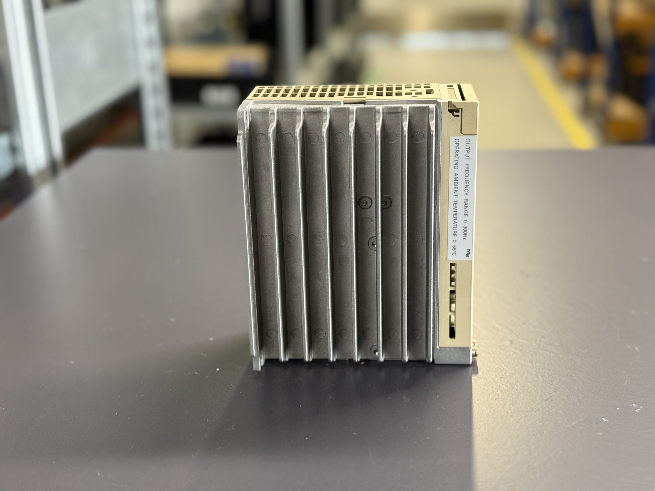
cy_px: 246
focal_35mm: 48
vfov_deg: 30.3
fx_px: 908
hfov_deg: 39.7
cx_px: 328
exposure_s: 1/50
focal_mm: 6.76
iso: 250
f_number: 1.78
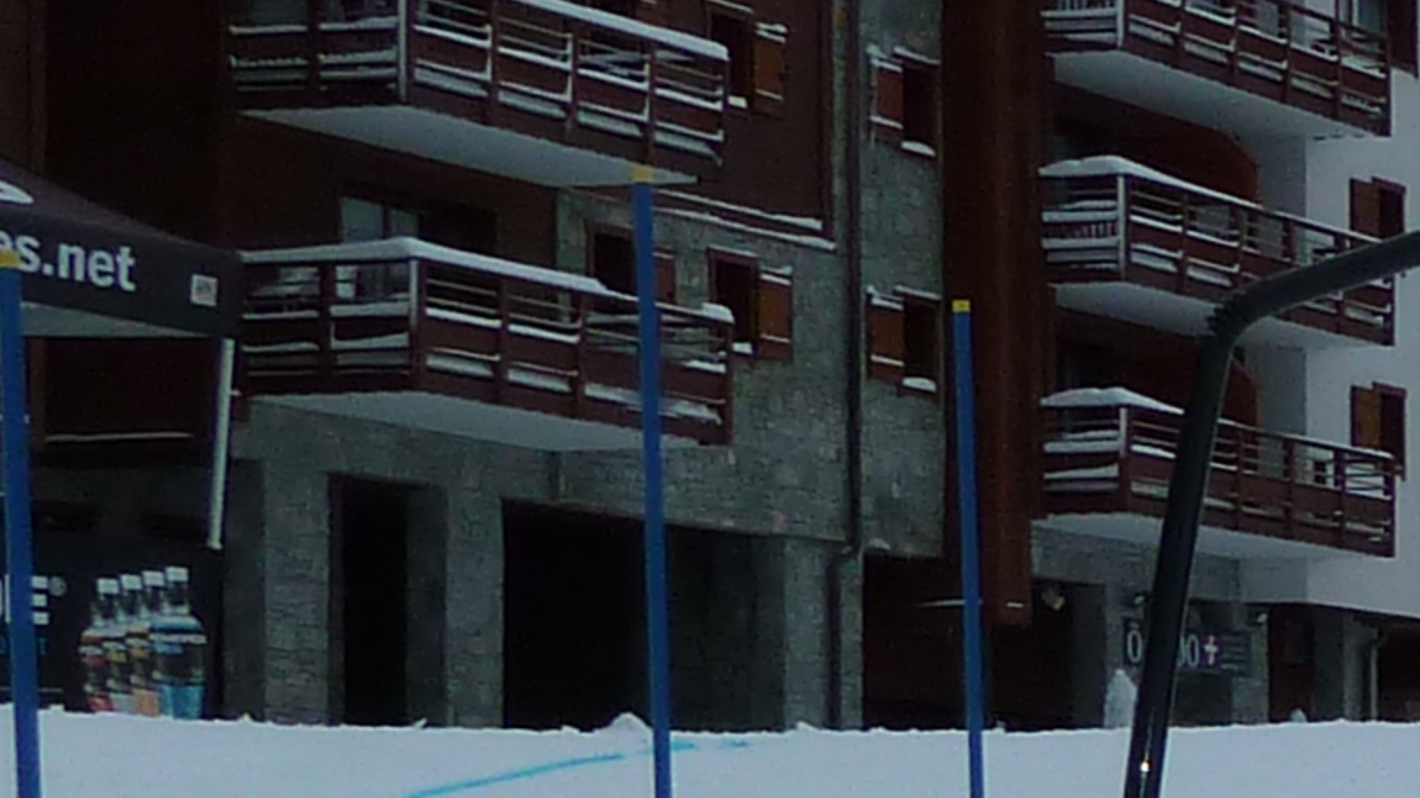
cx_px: 3003
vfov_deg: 7.6
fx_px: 5986
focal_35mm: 159
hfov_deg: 11.8
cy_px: 1012
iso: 100
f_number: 4
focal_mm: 4.7
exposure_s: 1/160
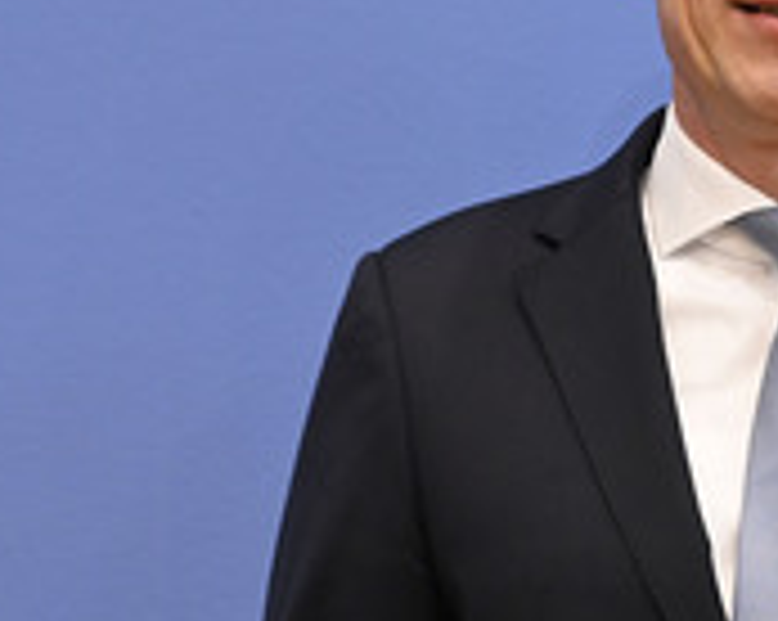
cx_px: 803
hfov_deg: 9.2
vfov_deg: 7.4
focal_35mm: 208
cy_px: 225
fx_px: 4784
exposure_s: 1/320
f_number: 5.6
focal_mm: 85
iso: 5000
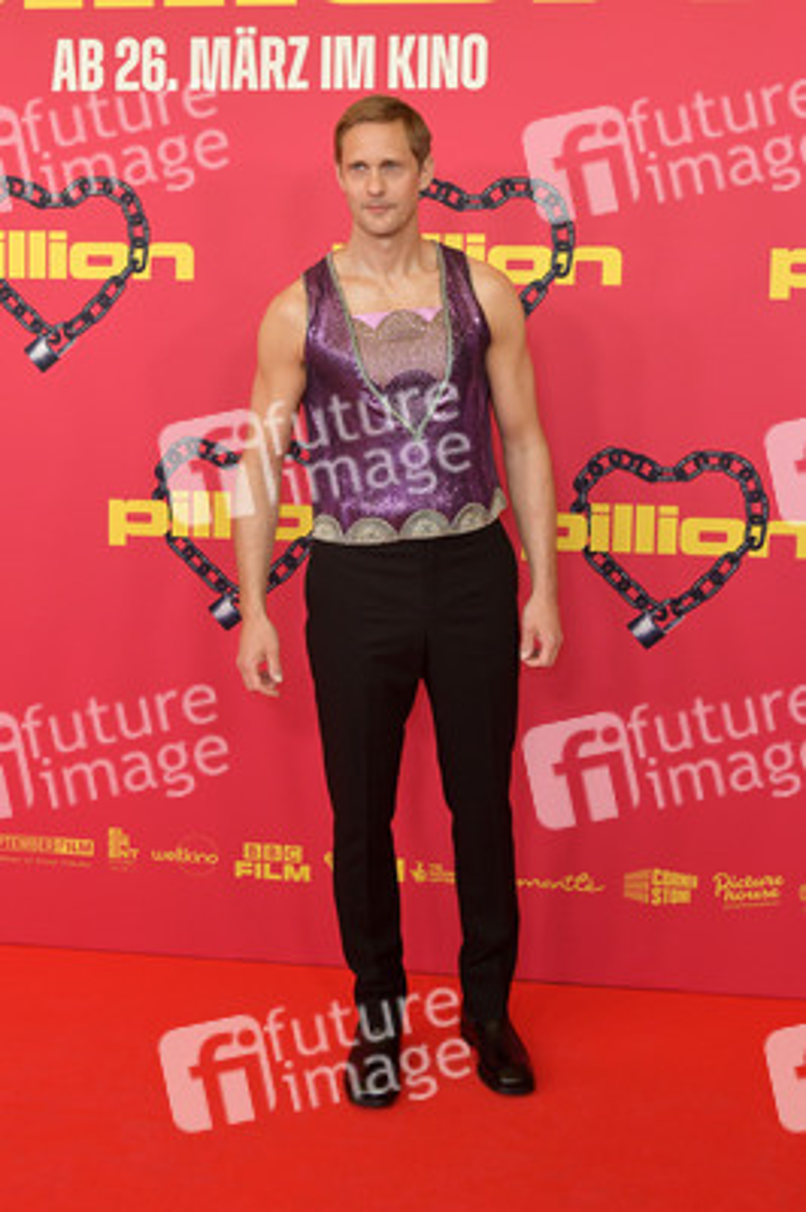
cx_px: 403
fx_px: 1177
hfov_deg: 37.8
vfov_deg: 54.5
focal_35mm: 35
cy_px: 606
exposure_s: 1/250
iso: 1000
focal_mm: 35
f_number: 8
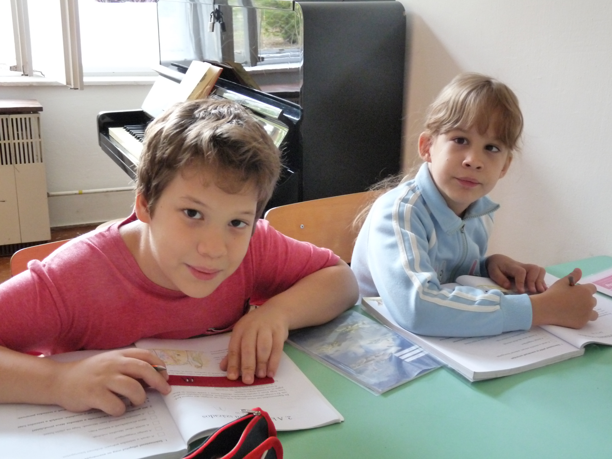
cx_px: 306
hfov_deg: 43.9
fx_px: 760
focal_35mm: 43
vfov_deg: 33.6
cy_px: 230
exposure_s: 1/25
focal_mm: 7.6
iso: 800
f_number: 3
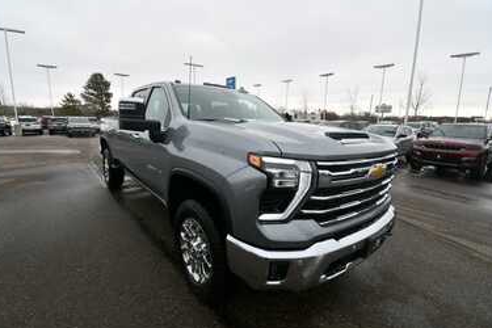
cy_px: 165
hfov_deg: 96.7
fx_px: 219
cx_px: 245
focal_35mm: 16
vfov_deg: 73.7
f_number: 8
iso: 180
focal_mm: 10
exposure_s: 1/250
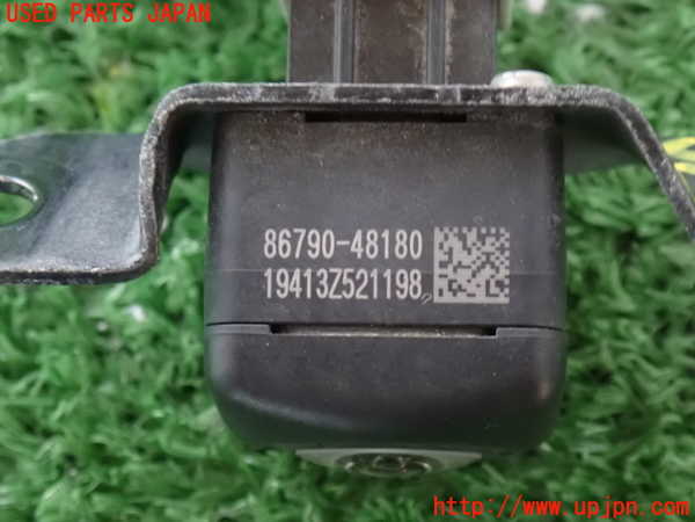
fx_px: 2008
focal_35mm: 100
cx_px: 348
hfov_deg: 19.6
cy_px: 261
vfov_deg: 14.8
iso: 1600
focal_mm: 18
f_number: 4.9
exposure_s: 1/8
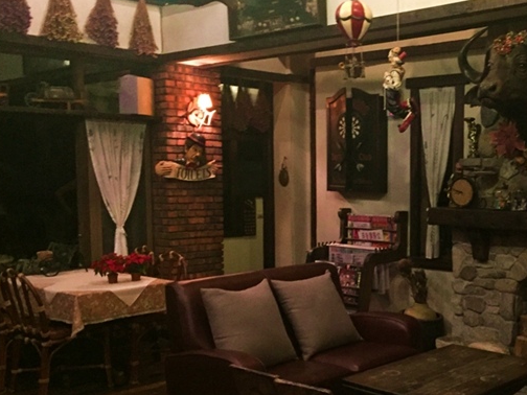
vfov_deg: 31.5
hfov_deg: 39.9
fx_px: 700
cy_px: 226
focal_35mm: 46
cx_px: 405
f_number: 2.2
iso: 250
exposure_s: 1/15
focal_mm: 4.15
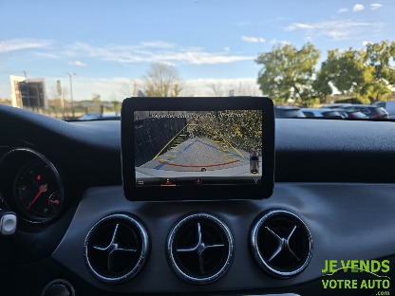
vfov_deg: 58.9
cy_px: 148
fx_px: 262
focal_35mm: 23
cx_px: 198
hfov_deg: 73.9
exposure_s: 1/204
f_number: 1.7
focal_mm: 6.3
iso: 12
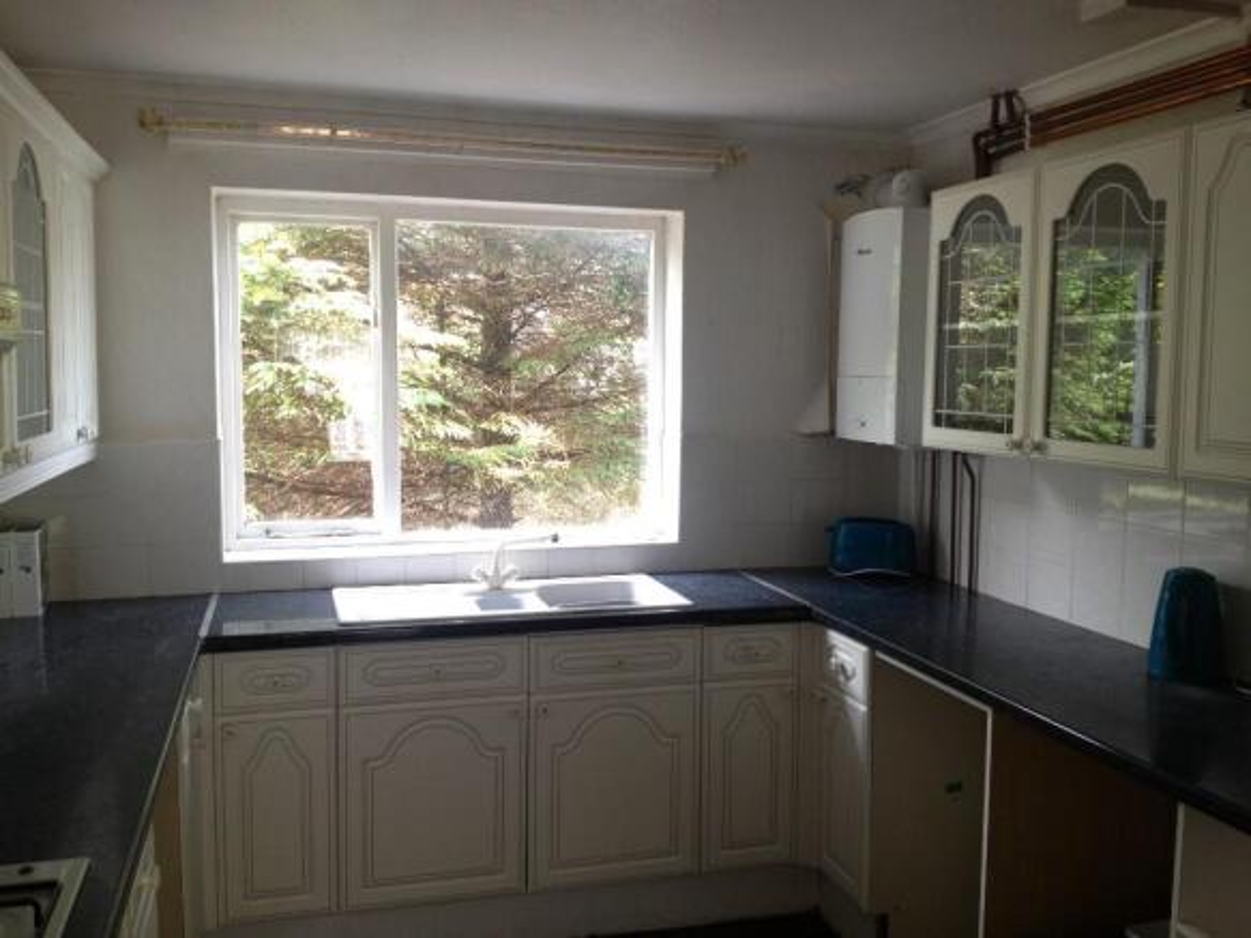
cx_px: 626
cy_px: 469
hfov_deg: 52.6
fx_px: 1265
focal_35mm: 35
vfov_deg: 40.7
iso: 80
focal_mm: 4.28
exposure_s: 1/40
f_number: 2.4
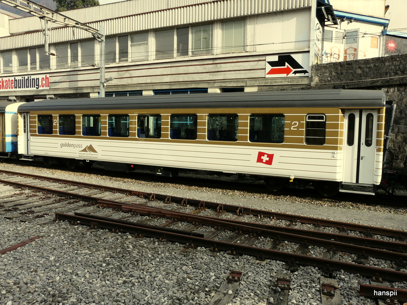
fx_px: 329
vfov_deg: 49.7
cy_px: 152
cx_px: 204
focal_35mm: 28
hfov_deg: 63.4
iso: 100
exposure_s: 1/200
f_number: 5
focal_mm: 4.6
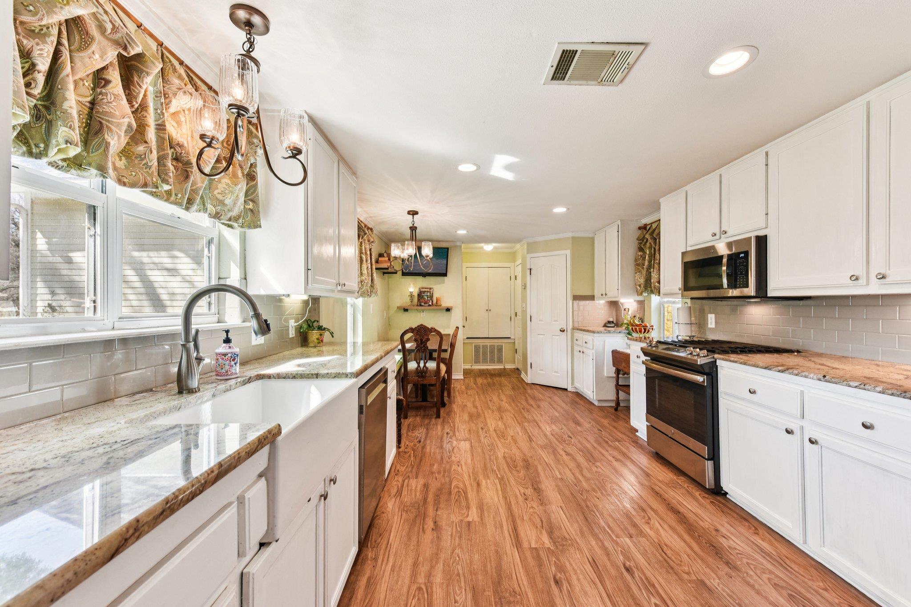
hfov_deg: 104.3
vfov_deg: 81.2
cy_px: 304
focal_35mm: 14
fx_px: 354
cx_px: 456
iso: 180
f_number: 8
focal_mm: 14
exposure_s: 1/15
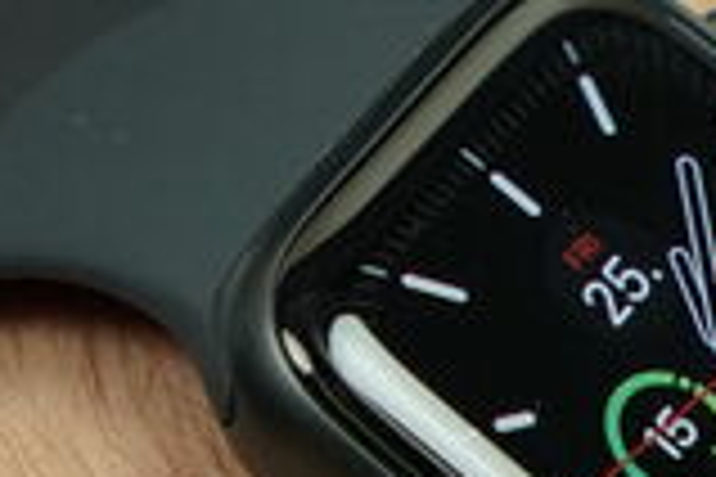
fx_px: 8412
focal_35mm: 423
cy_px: 360
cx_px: 995
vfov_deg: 3.2
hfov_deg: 4.8
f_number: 6.3
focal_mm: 70
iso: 2000
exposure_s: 1/320
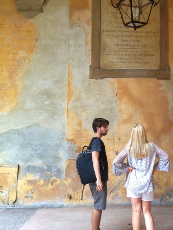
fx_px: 393
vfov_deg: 32.5
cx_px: 142
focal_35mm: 59
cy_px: 88
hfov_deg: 24.4
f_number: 2.4
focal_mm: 4.28
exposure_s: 1/40
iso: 50
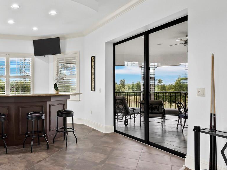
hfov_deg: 57.6
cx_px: 50
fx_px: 190
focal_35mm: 29
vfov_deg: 48.2
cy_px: 87
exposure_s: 1/3
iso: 320
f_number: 11
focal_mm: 7
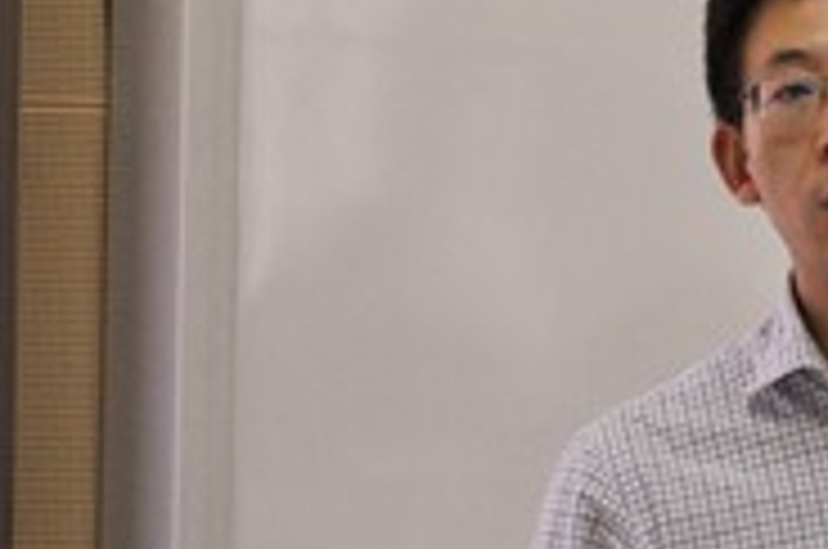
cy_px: 142
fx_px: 11816
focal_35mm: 515
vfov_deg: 2.7
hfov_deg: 4.0
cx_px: 940
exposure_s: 1/125
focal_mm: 105
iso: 1600
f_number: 5.6
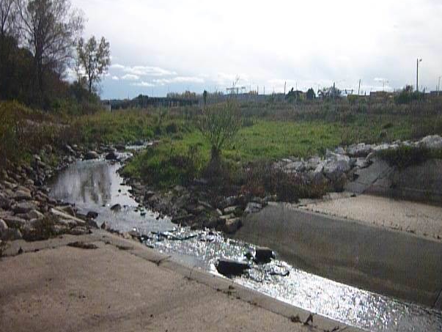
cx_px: 229
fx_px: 447
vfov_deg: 40.7
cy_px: 173
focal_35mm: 35
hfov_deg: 52.6
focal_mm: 5.5
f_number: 8
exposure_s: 1/800
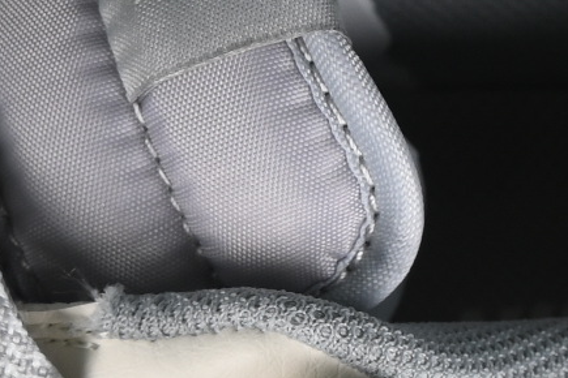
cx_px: -8
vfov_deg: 2.8
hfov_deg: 4.3
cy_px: 811
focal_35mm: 480
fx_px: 7573
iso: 160
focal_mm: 50
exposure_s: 1/80
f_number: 7.1
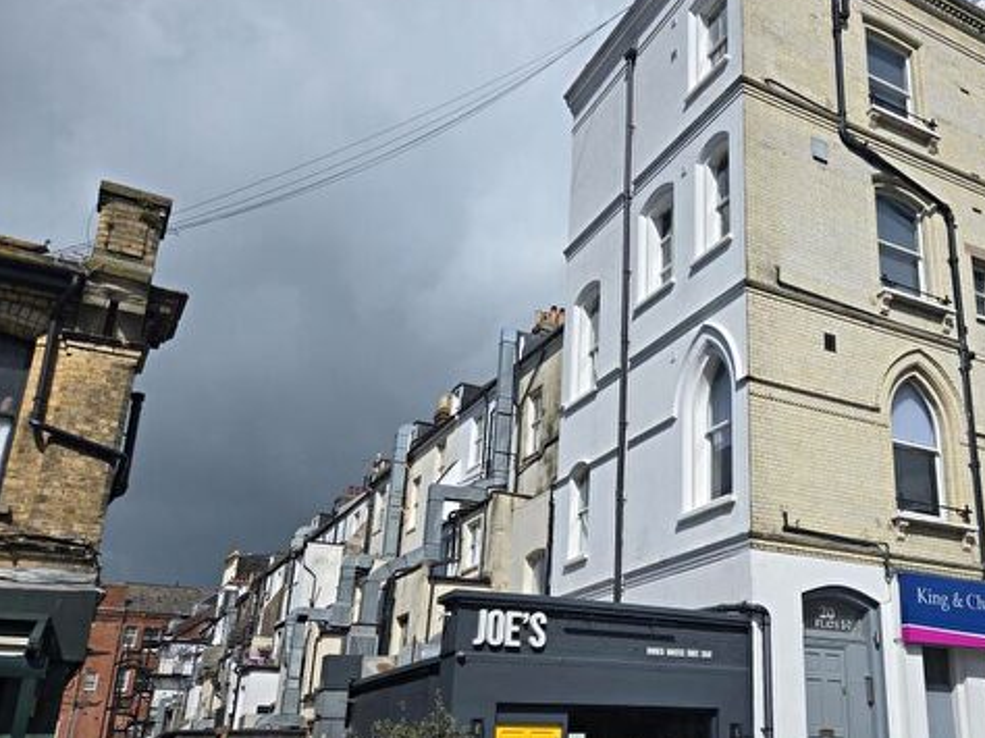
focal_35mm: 34
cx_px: 707
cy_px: 415
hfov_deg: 52.2
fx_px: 967
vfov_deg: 41.7
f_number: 1.8
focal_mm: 5.4
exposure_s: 1/4364
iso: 25
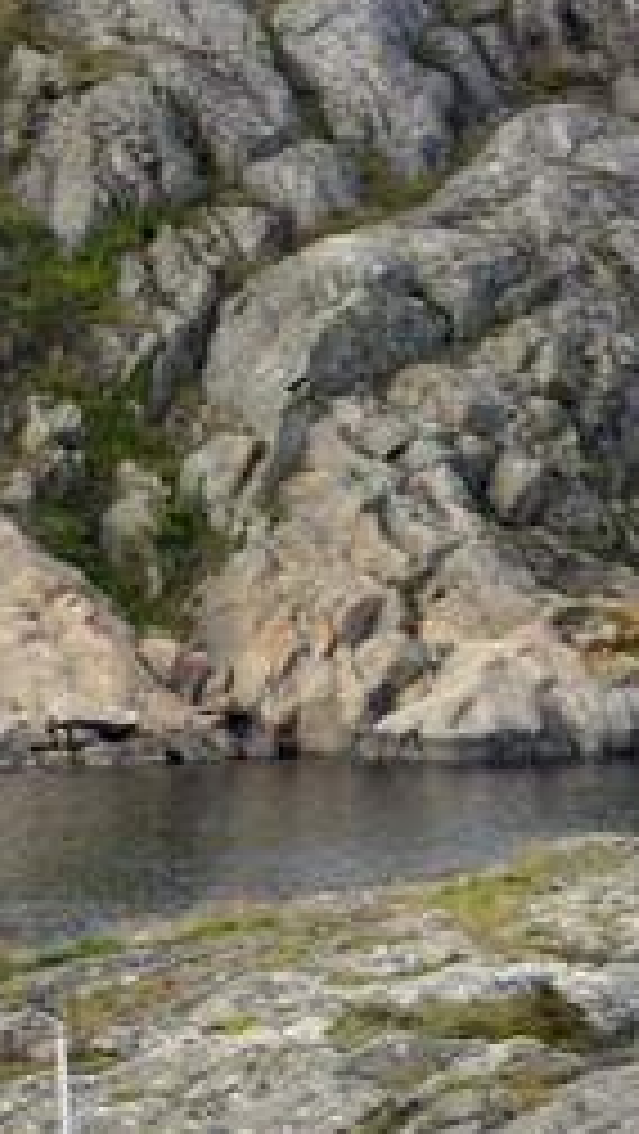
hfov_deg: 1.3
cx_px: -1215
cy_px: 3429
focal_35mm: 930
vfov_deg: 2.3
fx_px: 27976
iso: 200
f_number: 4.5
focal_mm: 140
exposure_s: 1/640
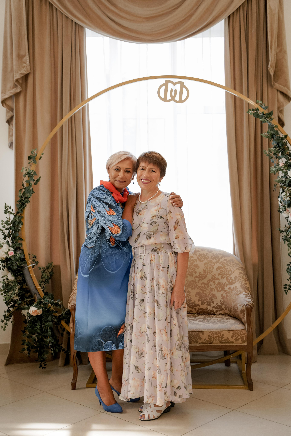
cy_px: 218
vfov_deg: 42.7
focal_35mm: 46
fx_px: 558
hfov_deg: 29.2
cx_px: 146
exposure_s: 1/400
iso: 1250
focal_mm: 46
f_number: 2.8
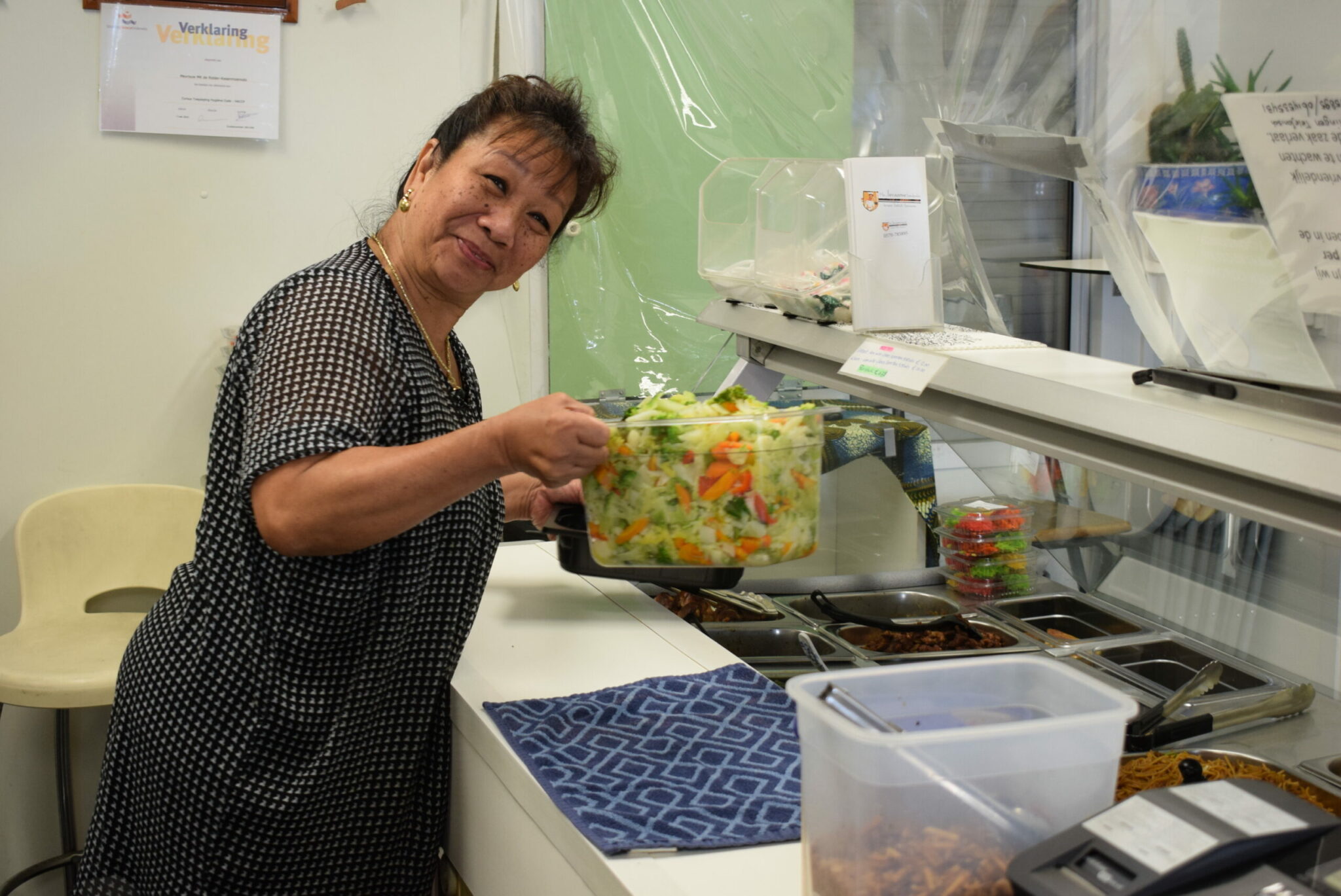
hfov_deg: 38.9
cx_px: 670
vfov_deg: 26.5
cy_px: 448
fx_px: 1901
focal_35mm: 51
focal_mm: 34
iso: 800
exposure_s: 1/50
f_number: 5.6
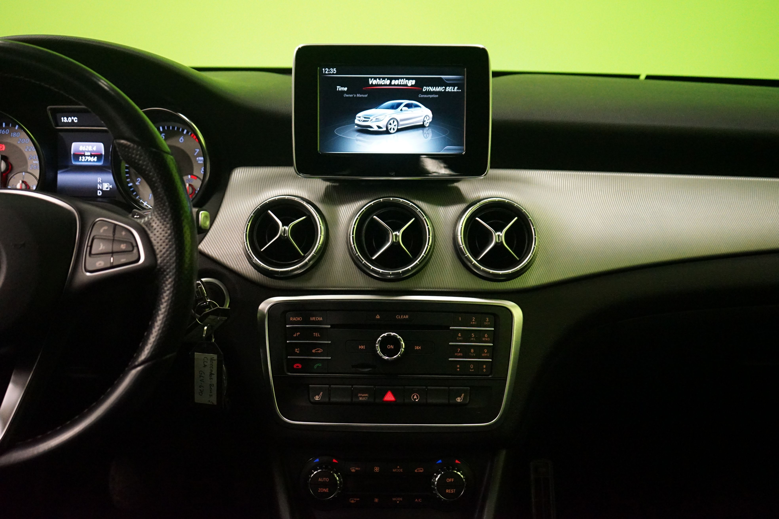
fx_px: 952
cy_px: 260
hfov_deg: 44.5
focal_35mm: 44
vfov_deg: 30.5
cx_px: 390
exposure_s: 1/40
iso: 6400
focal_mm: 44
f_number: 4.5
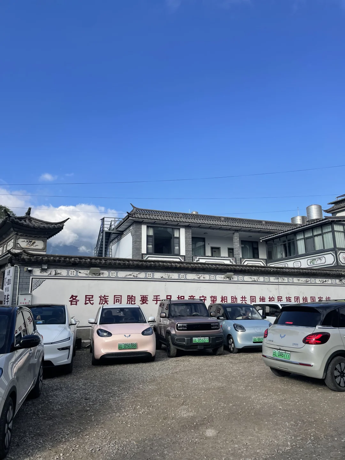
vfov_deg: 67.3
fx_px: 346
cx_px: 172
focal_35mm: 26
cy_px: 230
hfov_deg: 53.1
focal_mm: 4.2
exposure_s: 1/2212
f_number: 1.6
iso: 32
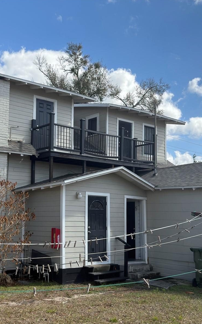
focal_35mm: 50
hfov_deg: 25.8
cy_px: 162
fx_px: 440
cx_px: 85
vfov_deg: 40.3
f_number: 1.78
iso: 64
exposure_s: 1/4237
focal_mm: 6.76
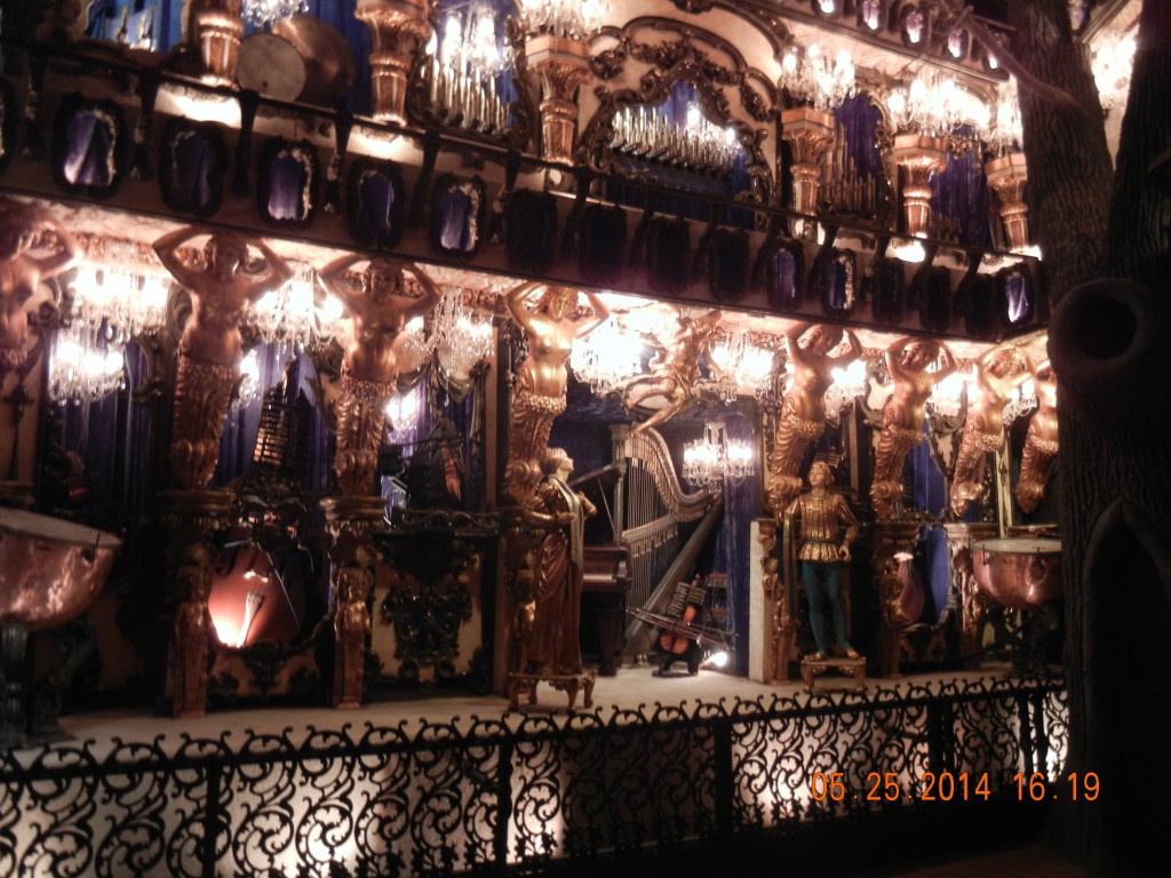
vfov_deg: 46.8
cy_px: 439
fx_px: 1015
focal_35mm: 30
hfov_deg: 60.0
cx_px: 586
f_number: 3.5
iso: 200
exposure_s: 1
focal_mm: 5.4
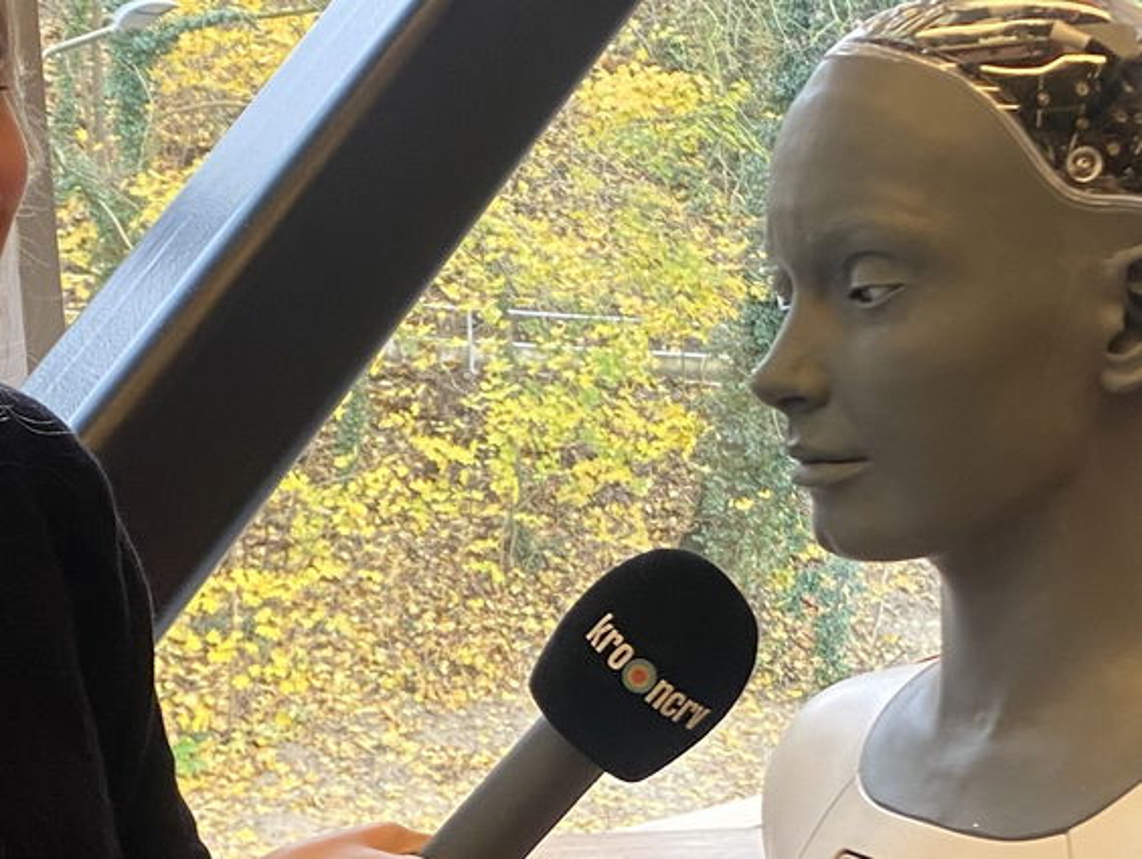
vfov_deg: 53.1
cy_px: 430
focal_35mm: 26
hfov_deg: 67.3
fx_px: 858
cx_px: 571
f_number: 1.8
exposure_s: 1/50
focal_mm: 4.25
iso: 80
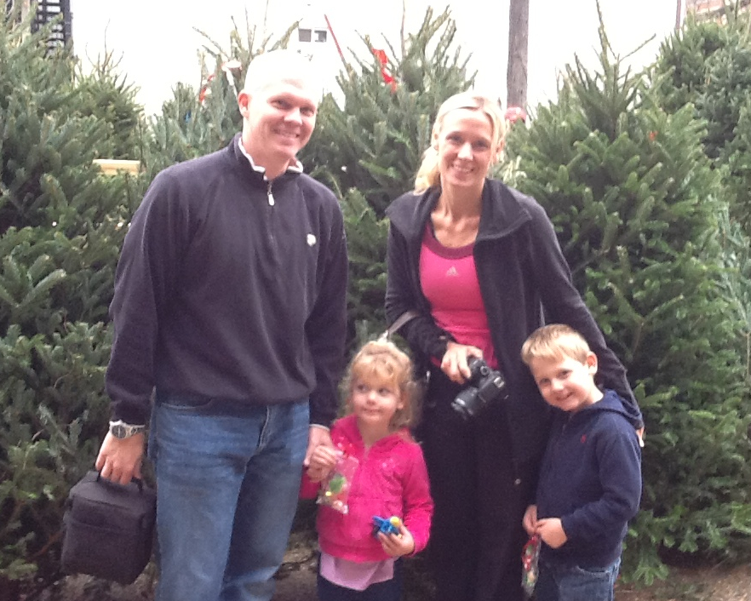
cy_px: 300
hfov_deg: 52.8
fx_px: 756
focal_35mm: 34
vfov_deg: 43.4
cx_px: 404
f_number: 2.4
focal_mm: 2.03
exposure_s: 1/30
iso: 100
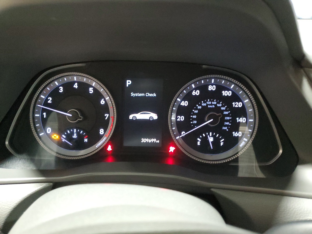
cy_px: 117
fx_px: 234
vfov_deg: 53.1
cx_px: 156
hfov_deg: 67.3
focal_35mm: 26
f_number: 1.5
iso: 518
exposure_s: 1/15
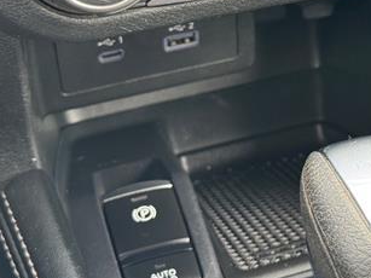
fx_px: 1071
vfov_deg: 14.6
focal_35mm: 100
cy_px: 25
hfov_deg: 19.5
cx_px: 290
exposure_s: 1/53
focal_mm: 6.76
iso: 200
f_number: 1.78
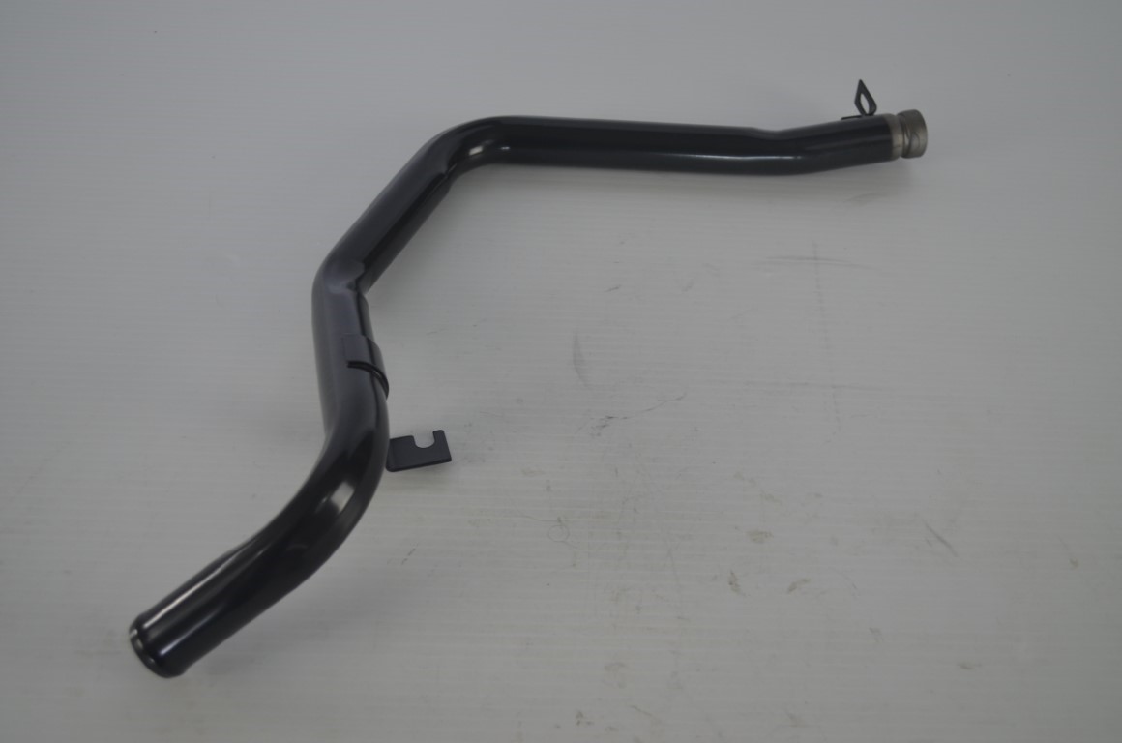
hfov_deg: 46.5
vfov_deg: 31.7
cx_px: 561
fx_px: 1306
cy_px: 372
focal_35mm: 42
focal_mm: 28
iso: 400
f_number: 4.5
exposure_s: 1/60
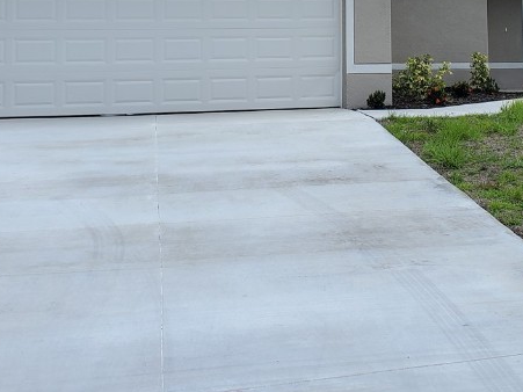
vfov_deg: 23.7
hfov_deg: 32.1
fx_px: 891
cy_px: -5
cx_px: 391
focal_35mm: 59
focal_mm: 4.3
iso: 50
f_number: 2.4
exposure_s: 1/1192
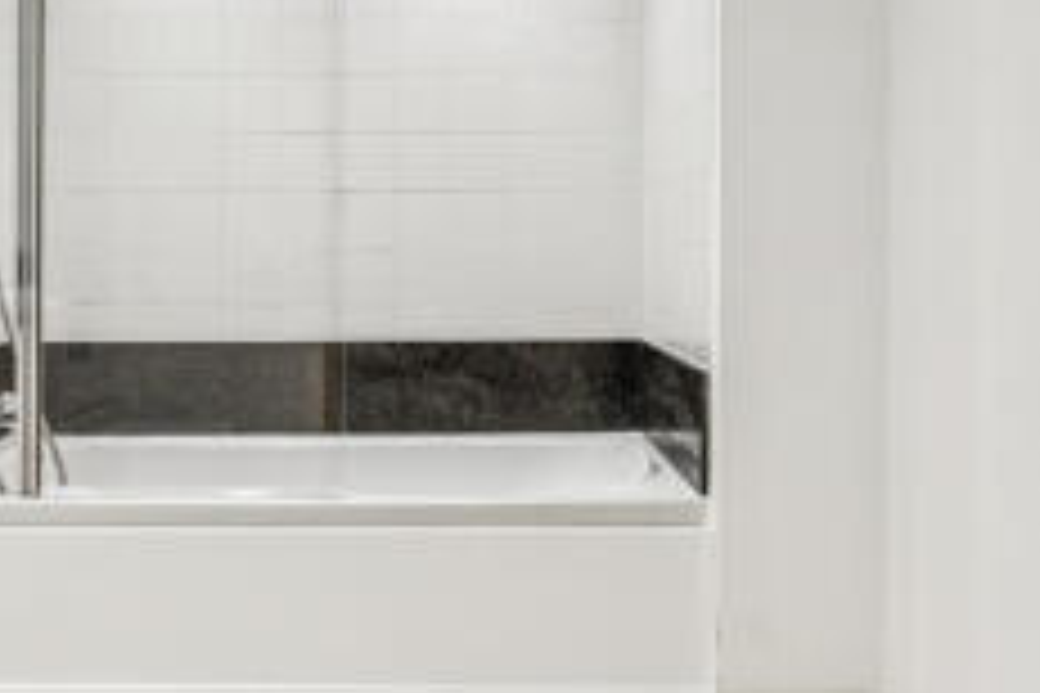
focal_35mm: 33
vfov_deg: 39.7
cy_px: 263
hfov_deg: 57.1
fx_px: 953
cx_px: 455
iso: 400
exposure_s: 1/25
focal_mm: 16
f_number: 11
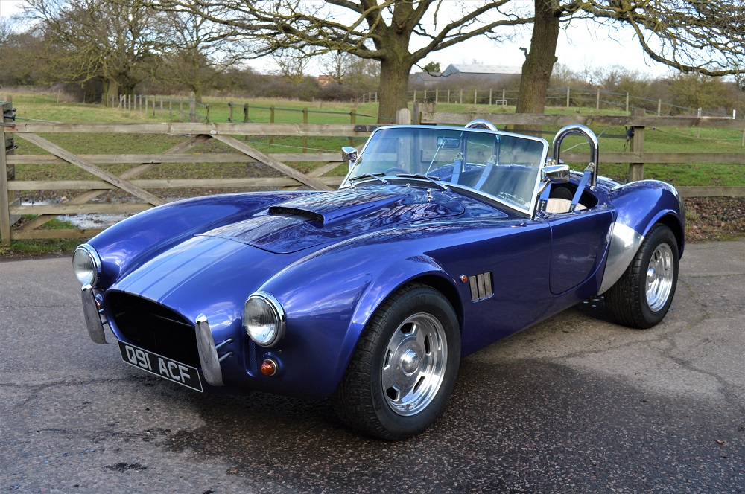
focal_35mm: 40
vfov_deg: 32.9
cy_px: 247
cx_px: 372
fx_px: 837
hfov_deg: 48.0
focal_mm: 27
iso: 125
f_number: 5.6
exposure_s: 1/125
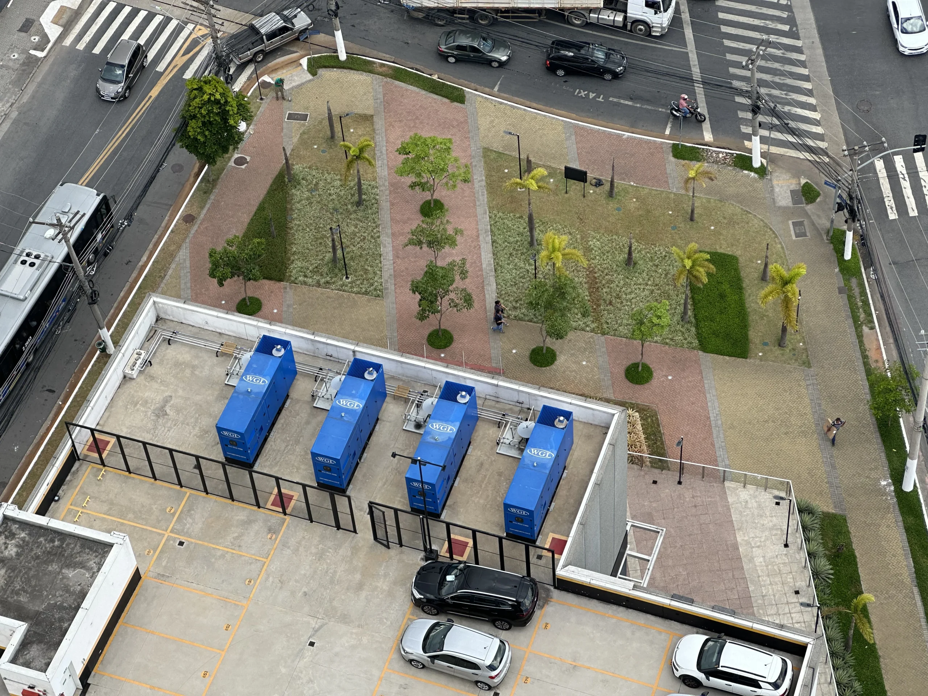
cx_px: 464
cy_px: 348
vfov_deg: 19.1
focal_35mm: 77
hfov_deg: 25.3
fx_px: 2064
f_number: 2.8
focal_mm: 9
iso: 32
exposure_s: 1/198
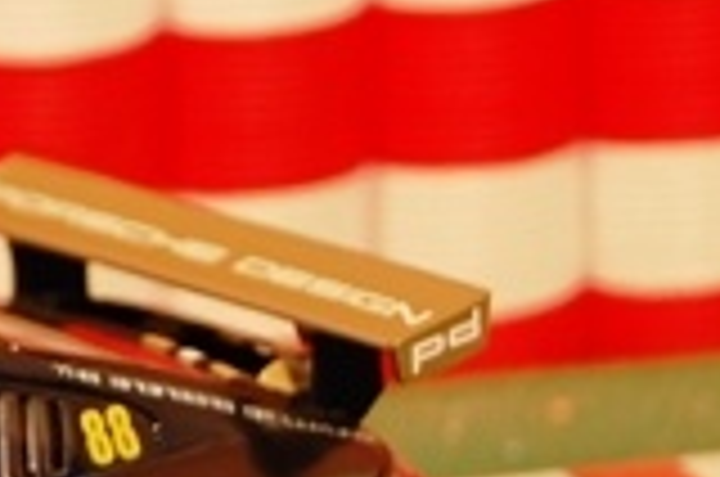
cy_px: 351
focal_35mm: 412
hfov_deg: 5.0
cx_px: -310
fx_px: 8234
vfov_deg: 3.3
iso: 200
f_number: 5.6
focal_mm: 55
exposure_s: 1/25
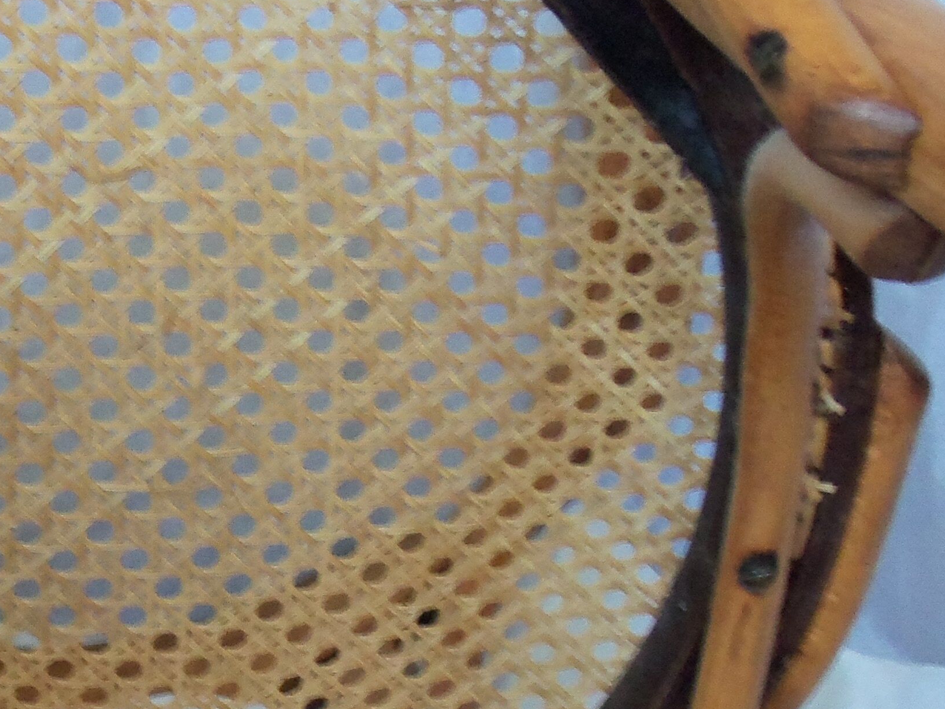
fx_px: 2075
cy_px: 545
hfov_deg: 24.2
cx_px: -59
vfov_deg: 19.2
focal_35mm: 76
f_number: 3.4
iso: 160
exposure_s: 1/30
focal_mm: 5.2
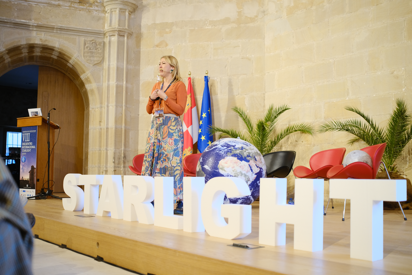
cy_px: 138
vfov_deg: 35.1
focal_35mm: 38
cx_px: 206
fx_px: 435
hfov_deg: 50.7
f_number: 1.7
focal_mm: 25
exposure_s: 1/125
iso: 800
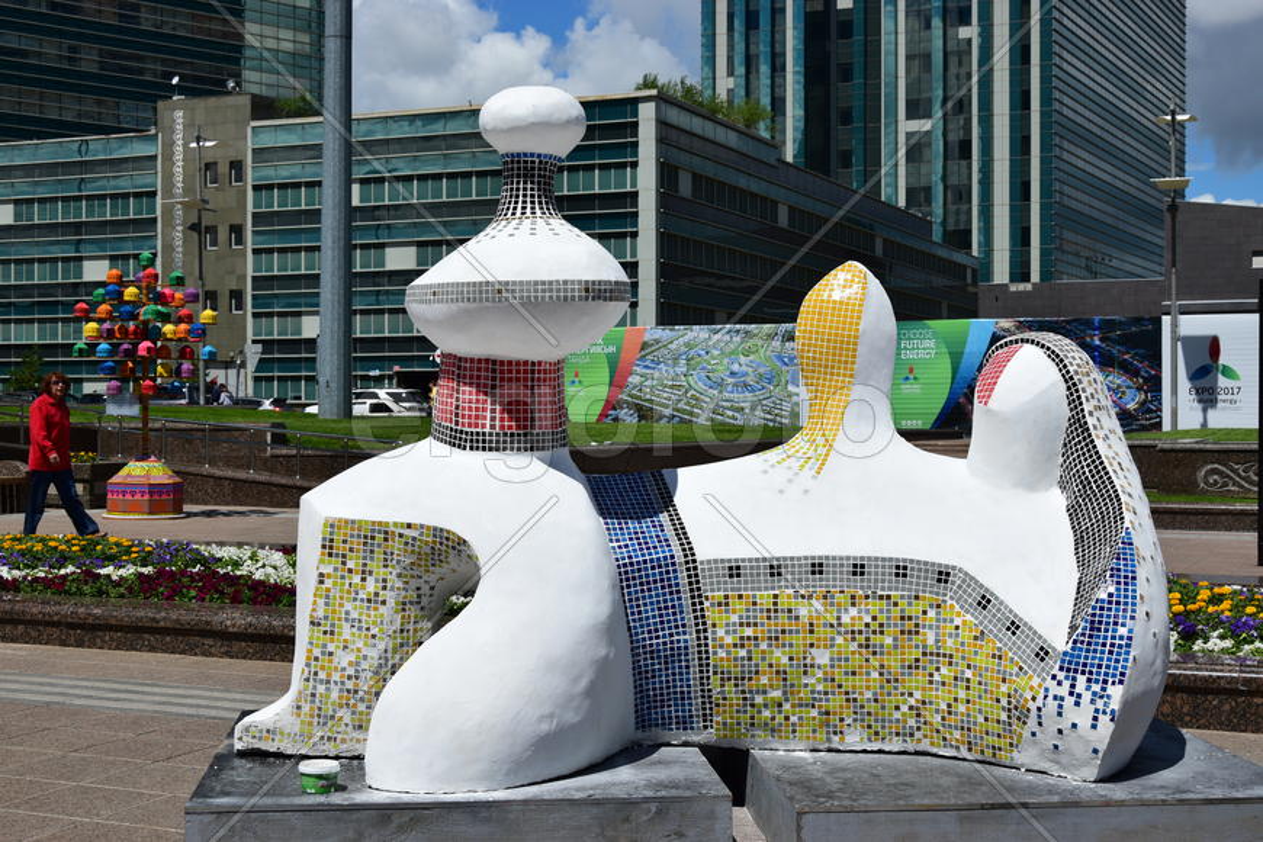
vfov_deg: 26.5
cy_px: 421
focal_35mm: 51
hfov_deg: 38.9
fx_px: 1789
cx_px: 632
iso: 100
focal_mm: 34
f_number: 9
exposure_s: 1/500
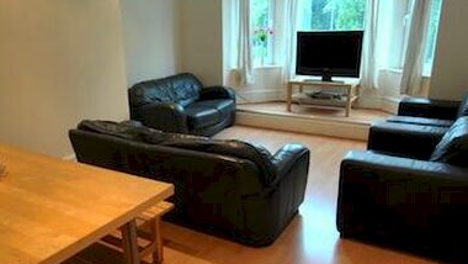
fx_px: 360
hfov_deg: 65.6
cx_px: 192
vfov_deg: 40.2
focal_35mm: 29
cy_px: 147
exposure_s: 1/30
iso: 220
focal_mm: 10
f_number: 3.5
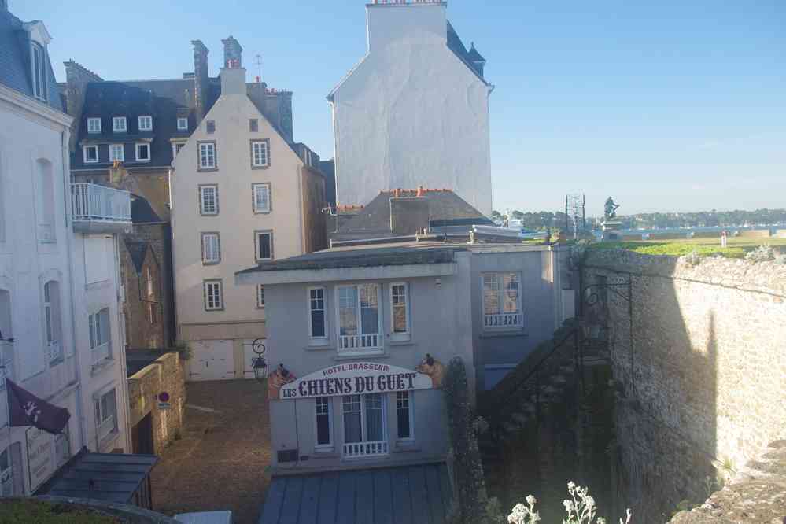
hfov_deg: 55.1
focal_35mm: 34
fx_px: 753
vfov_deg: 38.4
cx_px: 393
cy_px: 262
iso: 200
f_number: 9
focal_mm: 23
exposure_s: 1/50
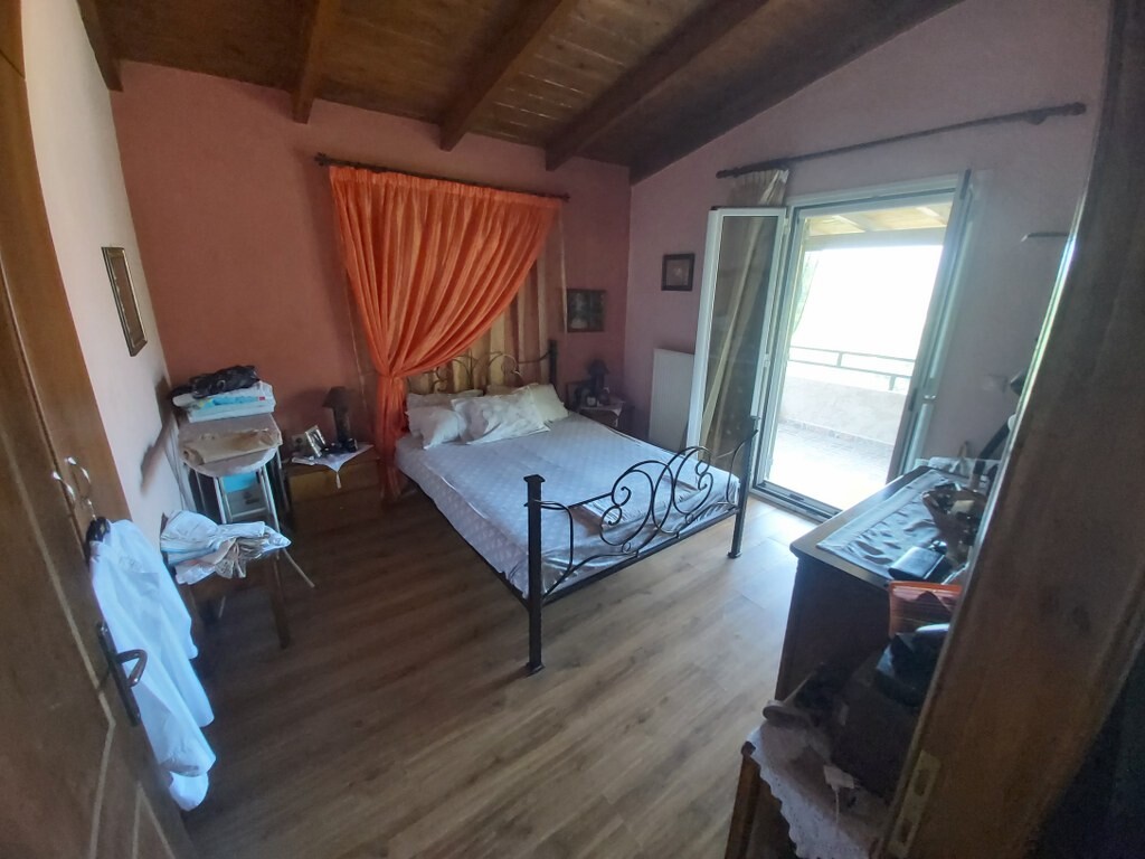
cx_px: 572
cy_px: 430
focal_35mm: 12
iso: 250
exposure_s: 1/25
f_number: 2.2
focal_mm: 1.42
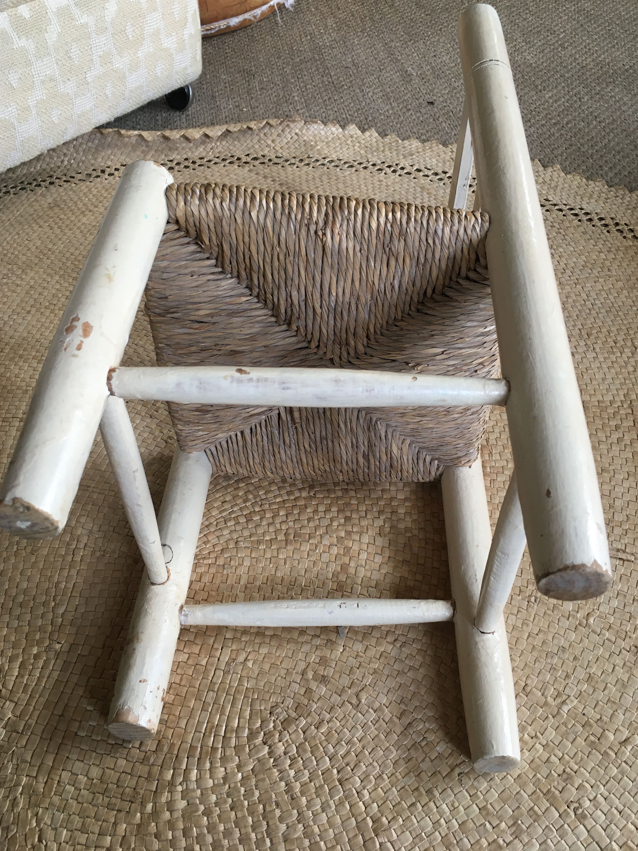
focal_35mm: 30
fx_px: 737
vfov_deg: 60.0
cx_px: 308
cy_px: 419
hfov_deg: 46.8
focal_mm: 4.15
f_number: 2.2
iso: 80
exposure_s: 1/33
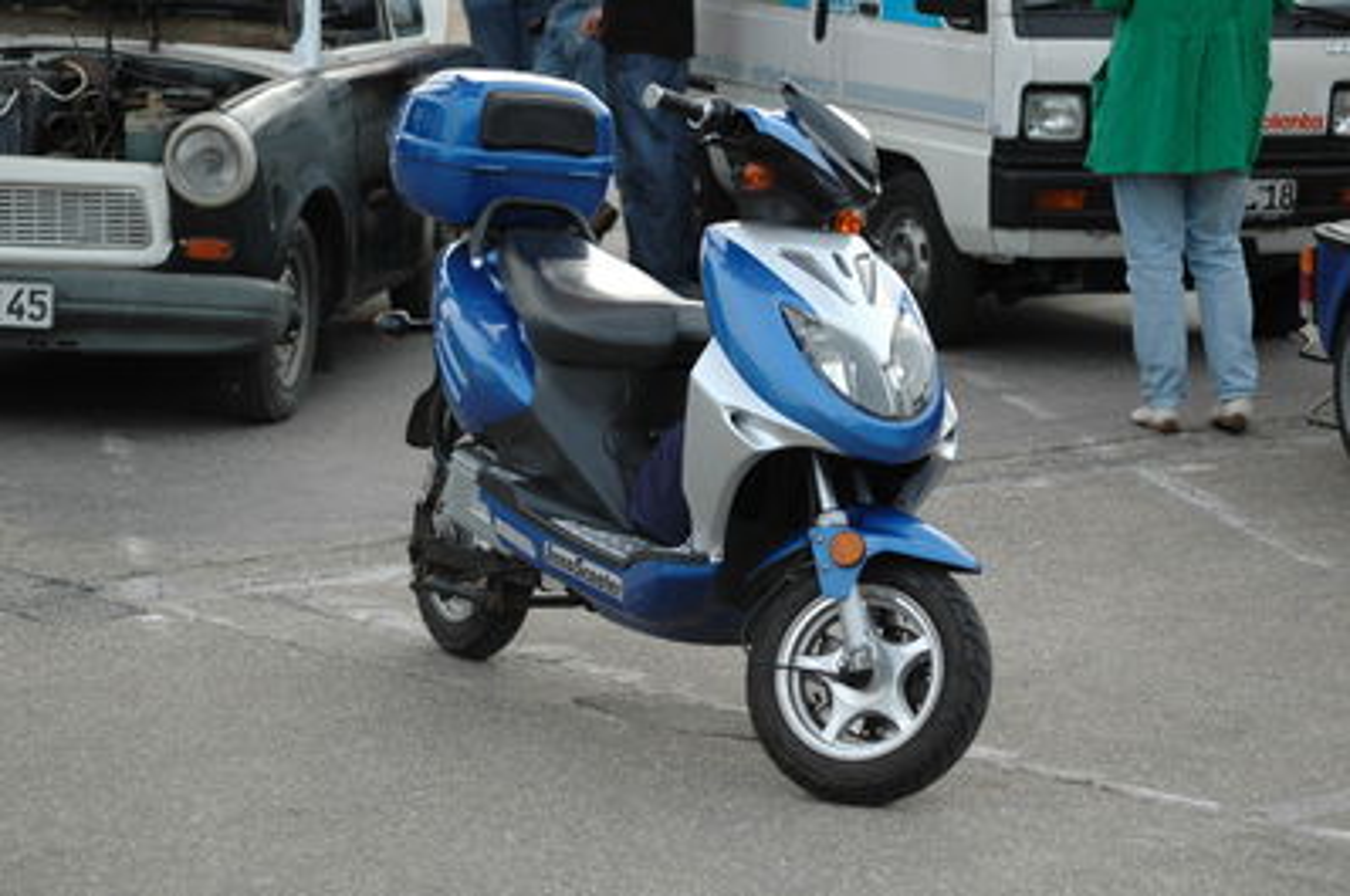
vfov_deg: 13.8
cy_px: 448
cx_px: 675
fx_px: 3708
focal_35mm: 99
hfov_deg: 20.6
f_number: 4.2
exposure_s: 1/1000
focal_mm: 66
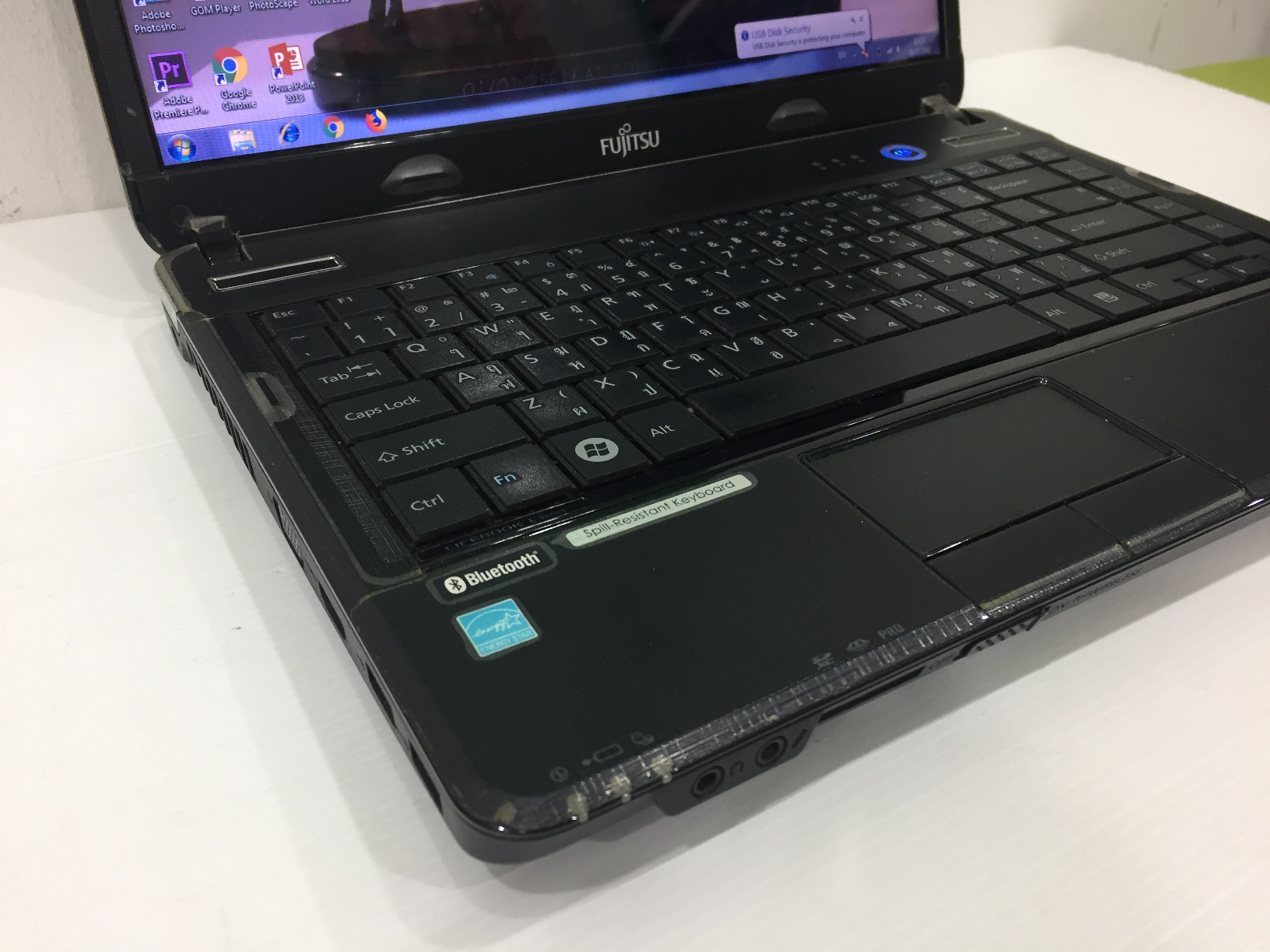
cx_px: 635
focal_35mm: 29
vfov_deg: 48.2
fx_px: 1064
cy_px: 476
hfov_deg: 61.7
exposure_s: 1/33
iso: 125
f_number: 2.2
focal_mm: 4.15
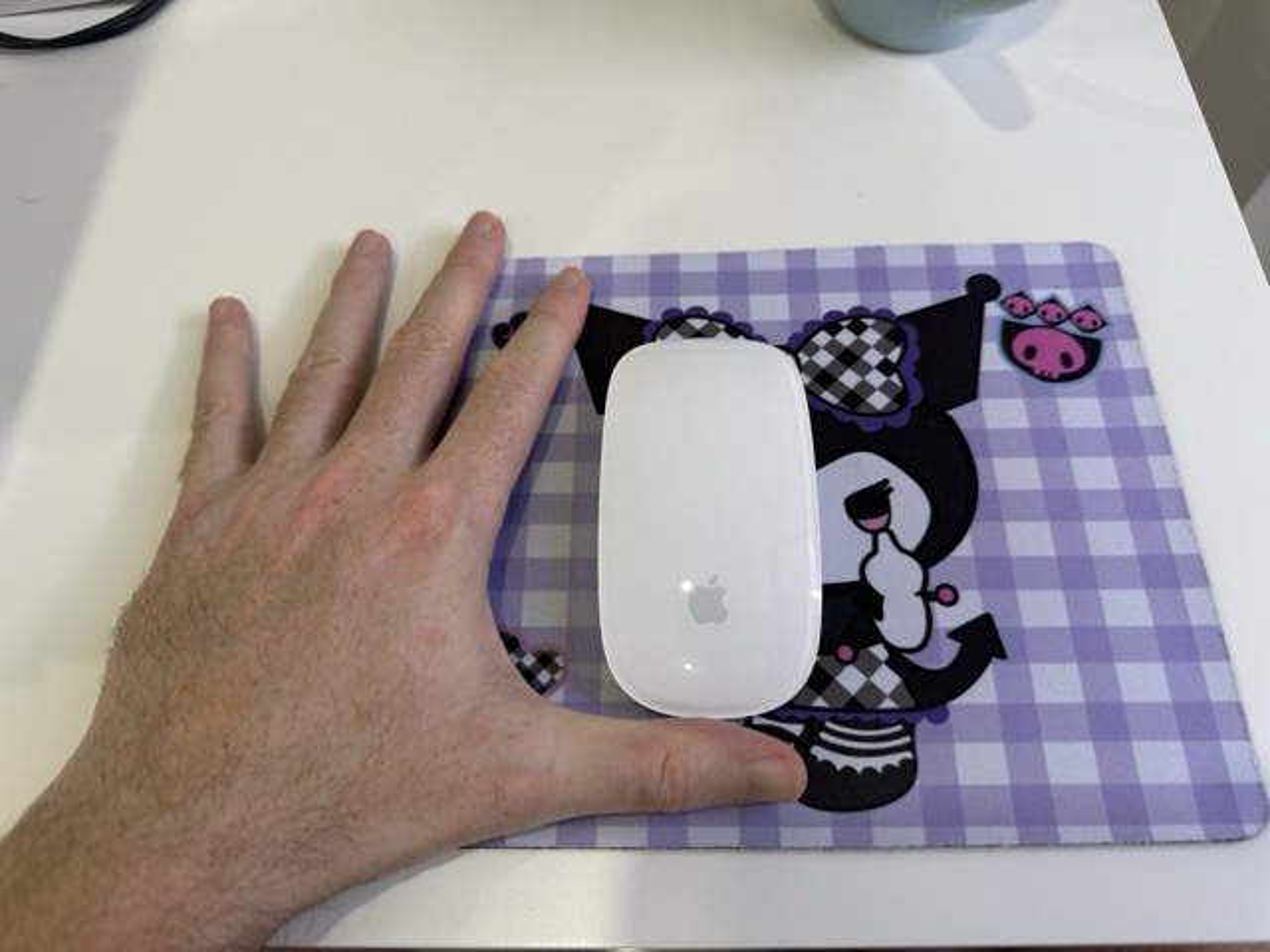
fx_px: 881
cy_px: 476
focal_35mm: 24
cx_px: 635
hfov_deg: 71.6
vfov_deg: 56.8
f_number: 1.78
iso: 160
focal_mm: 6.76
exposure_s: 1/100
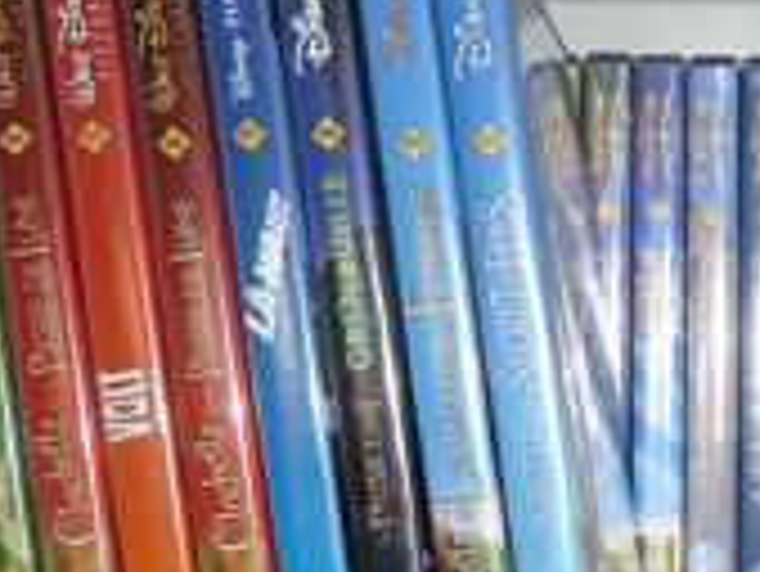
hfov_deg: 26.1
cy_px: 351
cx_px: 742
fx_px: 1560
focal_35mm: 71
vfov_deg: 20.7
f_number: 3.3
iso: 100
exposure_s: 1/30
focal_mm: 4.1
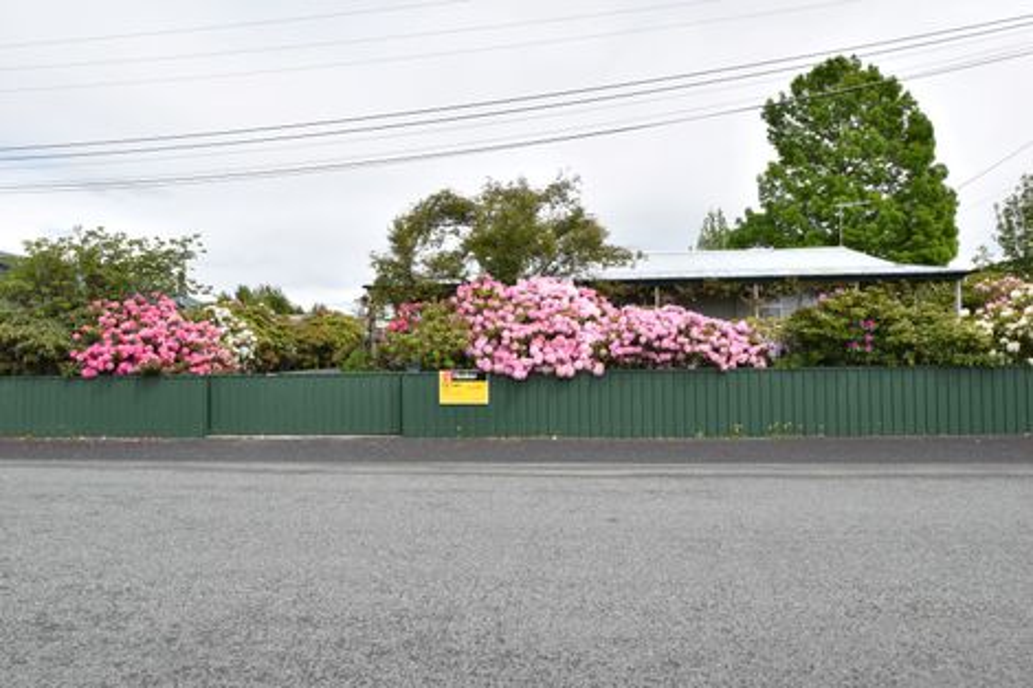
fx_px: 688
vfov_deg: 53.1
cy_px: 344
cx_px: 516
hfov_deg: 73.8
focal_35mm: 24
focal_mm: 16
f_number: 10
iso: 200
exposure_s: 1/400
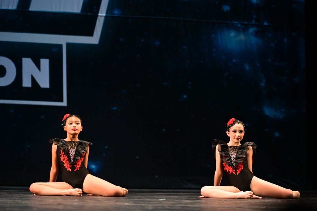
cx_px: 158
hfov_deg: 13.7
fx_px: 1321
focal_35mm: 150
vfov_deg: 9.2
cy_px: 106
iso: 2000
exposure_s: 1/800
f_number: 3.5
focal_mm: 150
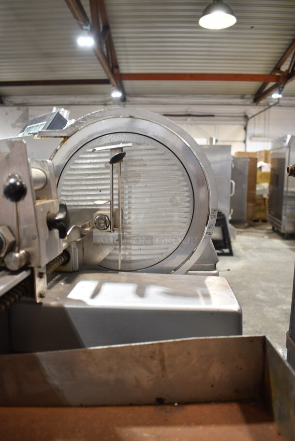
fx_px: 331
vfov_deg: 67.3
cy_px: 220
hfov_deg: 48.0
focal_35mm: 27
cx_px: 148
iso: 250
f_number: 3.5
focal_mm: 18
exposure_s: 1/30
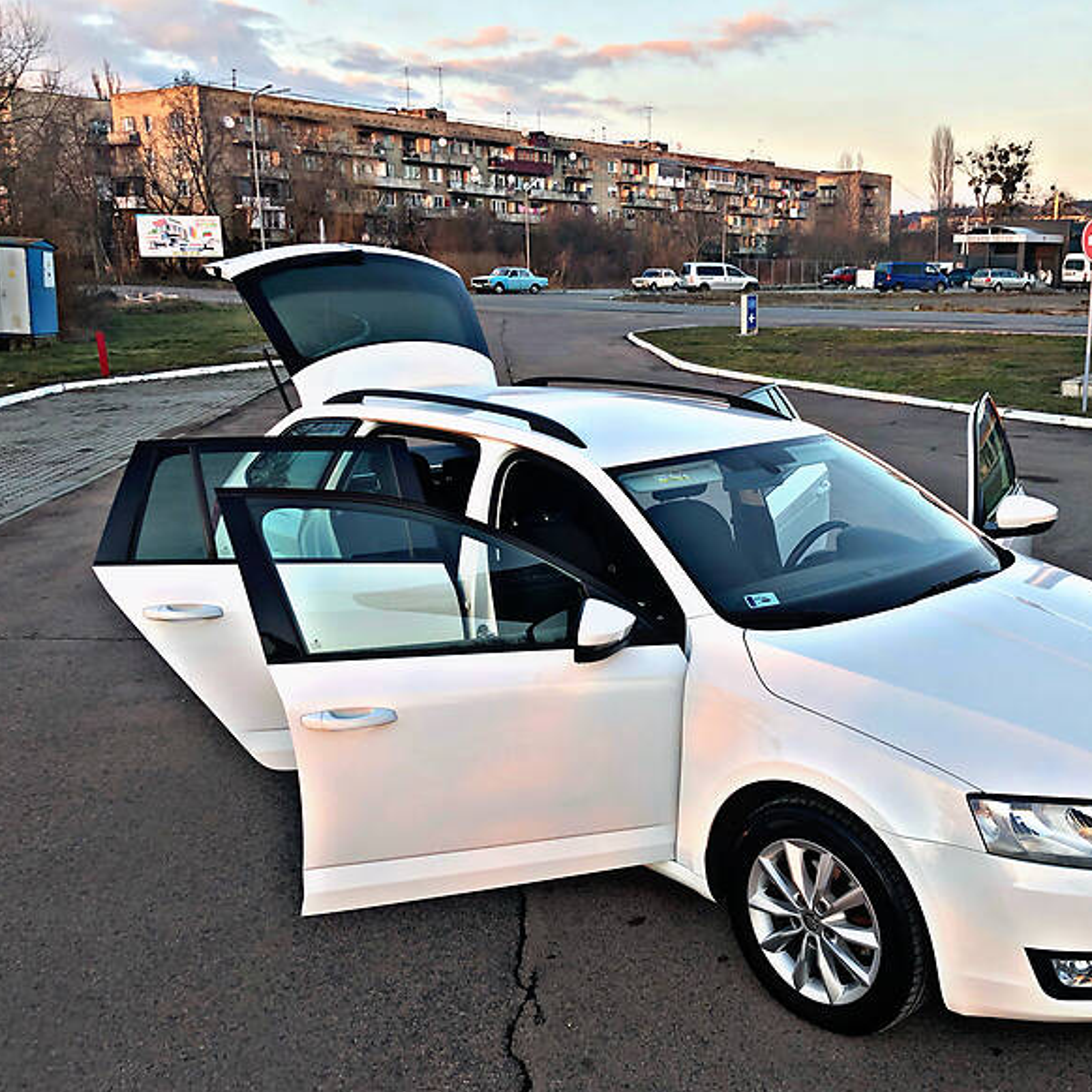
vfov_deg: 48.4
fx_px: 1213
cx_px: 683
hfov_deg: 48.0
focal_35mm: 34
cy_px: 559
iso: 25
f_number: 1.8
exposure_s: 1/120
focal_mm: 4
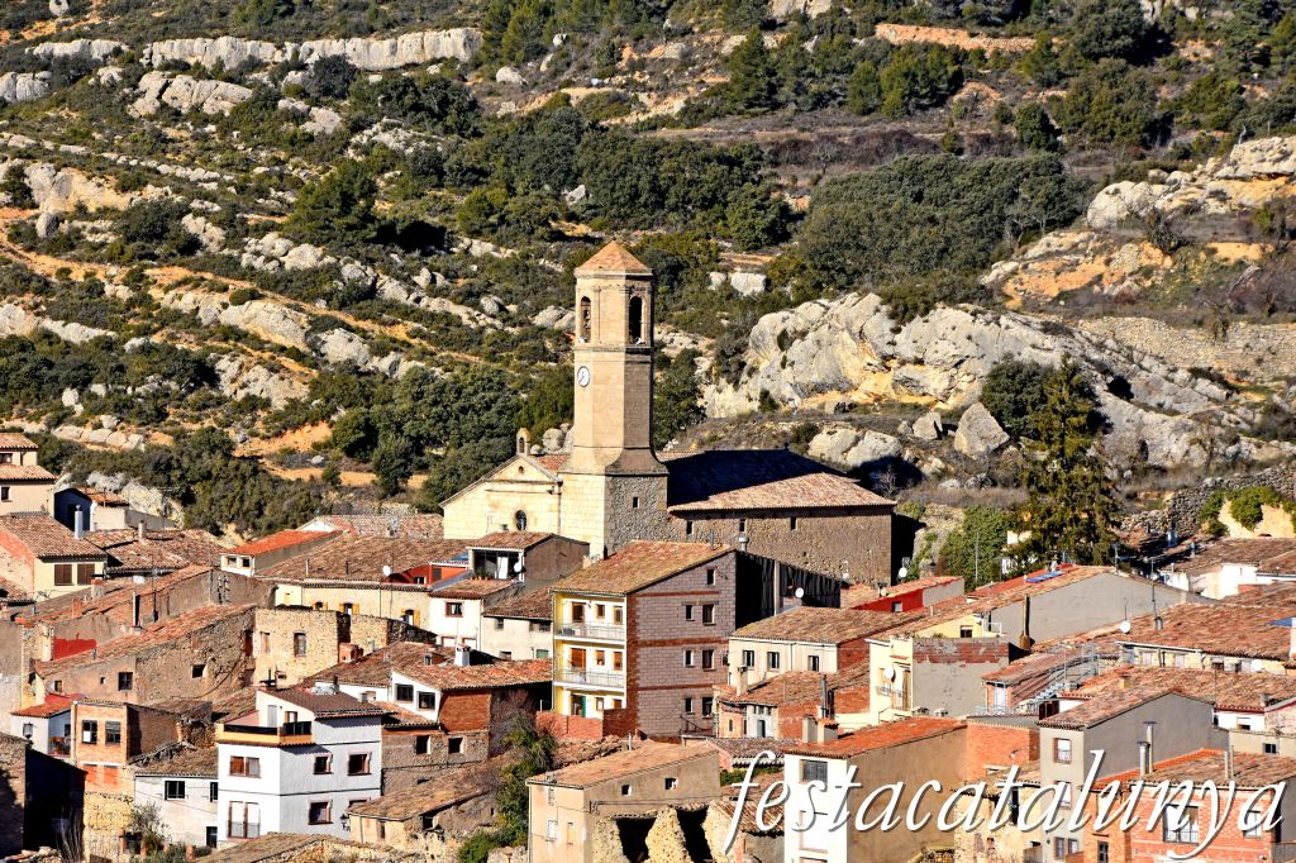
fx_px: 6586
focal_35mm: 183
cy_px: 432
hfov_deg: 11.2
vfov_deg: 7.5
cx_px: 648
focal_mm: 122
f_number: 13
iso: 500
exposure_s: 1/640
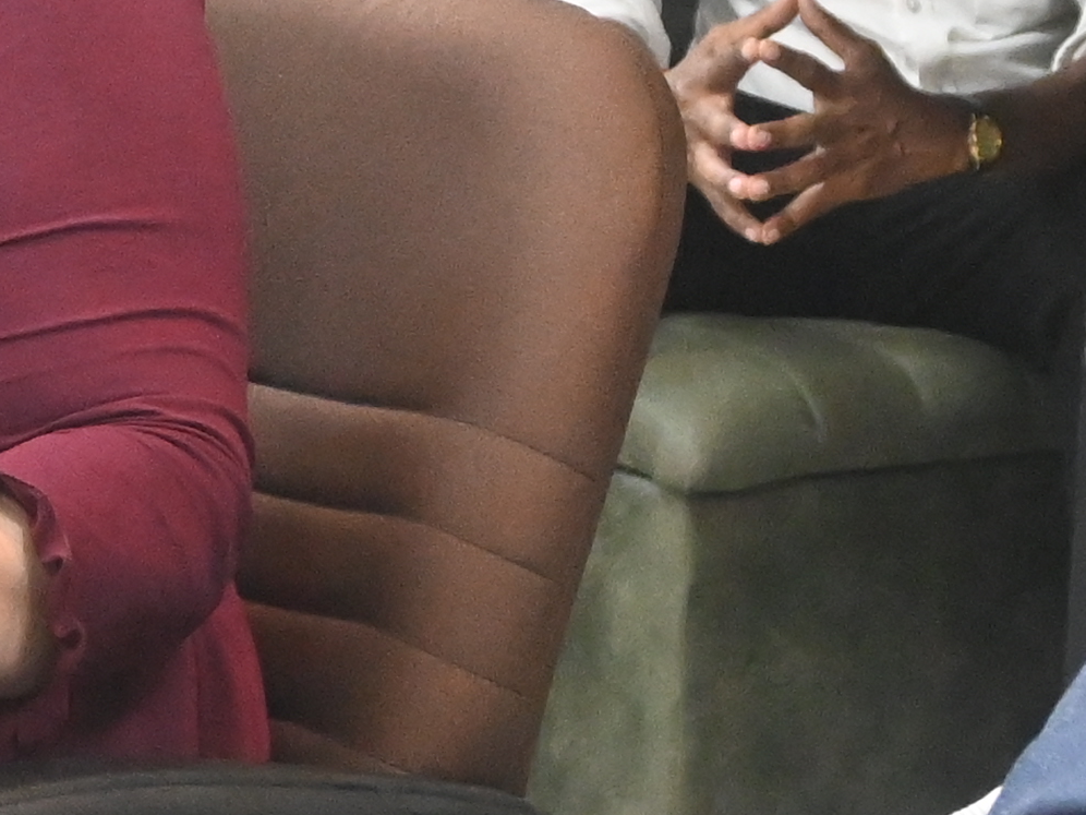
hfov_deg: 7.5
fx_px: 8221
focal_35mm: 262
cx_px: -102
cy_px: 247
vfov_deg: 5.7
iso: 3200
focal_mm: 32.5
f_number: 5
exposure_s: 1/80
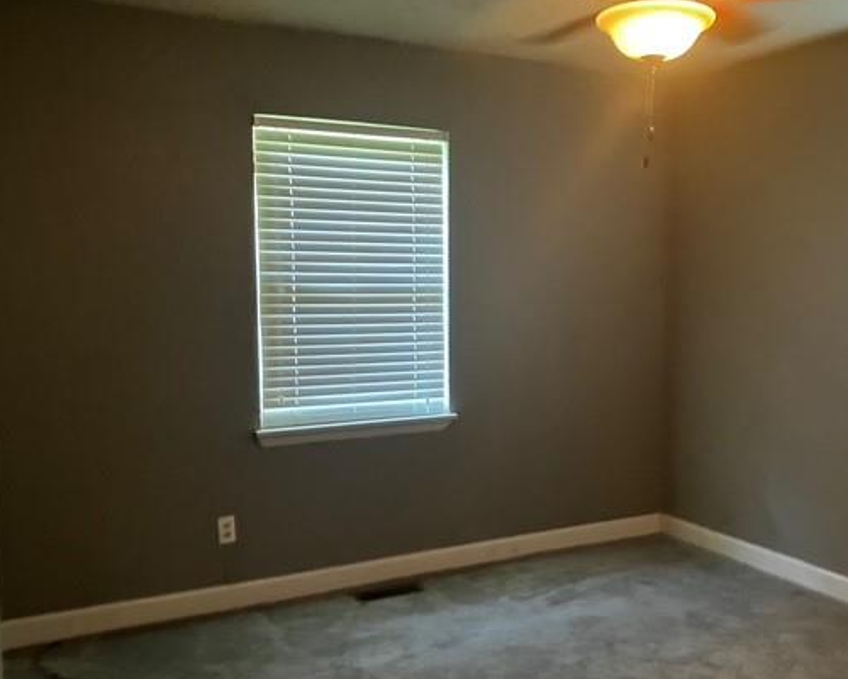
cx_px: 465
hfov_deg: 51.5
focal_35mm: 35
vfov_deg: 42.1
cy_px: 399
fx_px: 878
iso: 500
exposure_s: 1/30
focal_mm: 3.99
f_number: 1.8
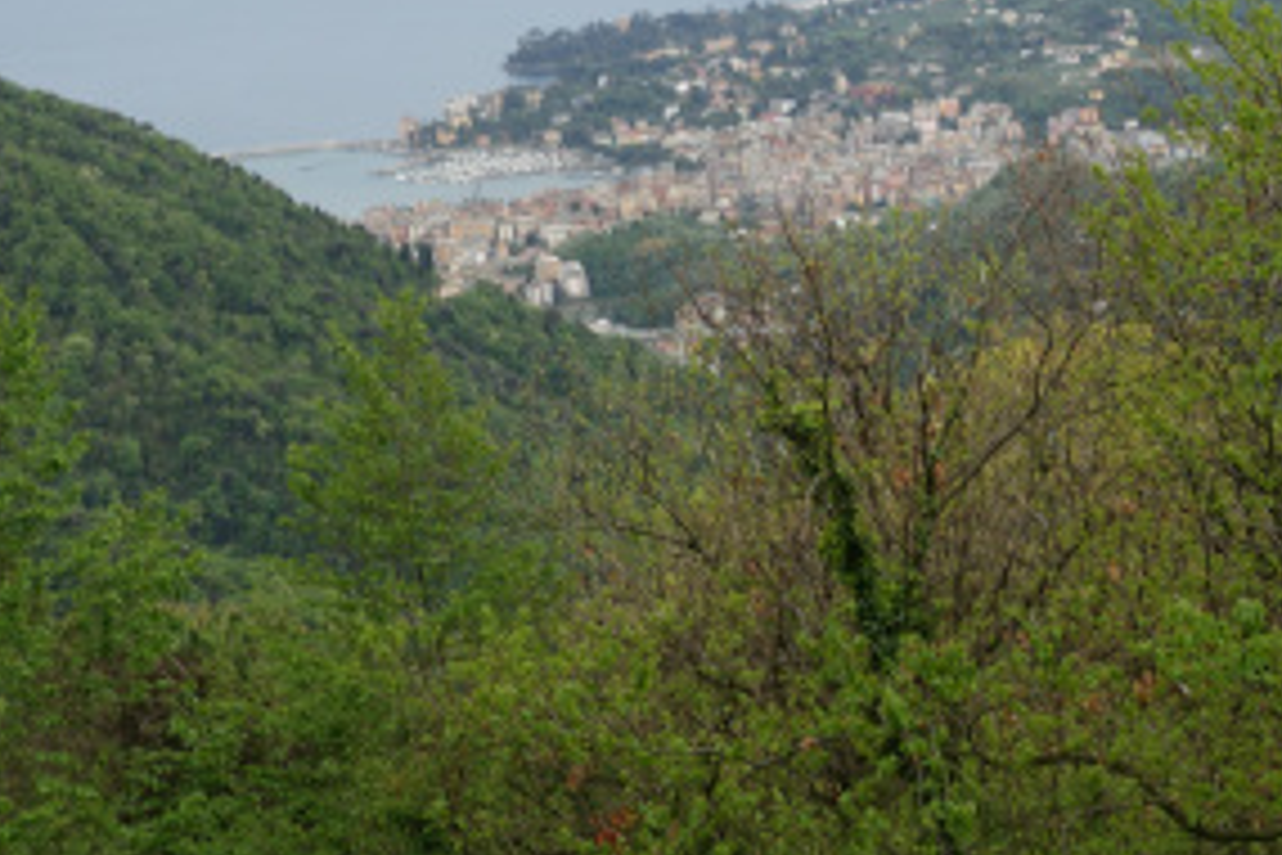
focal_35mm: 107
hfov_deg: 19.1
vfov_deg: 12.7
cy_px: 146
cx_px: 837
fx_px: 3810
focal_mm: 22.38
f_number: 5.6
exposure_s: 1/125
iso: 125
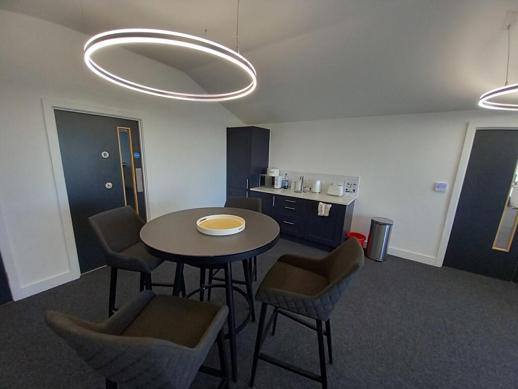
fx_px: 195
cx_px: 259
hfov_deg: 106.2
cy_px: 194
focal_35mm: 13
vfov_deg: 89.9
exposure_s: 1/50
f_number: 2.2
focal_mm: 1.13
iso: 125
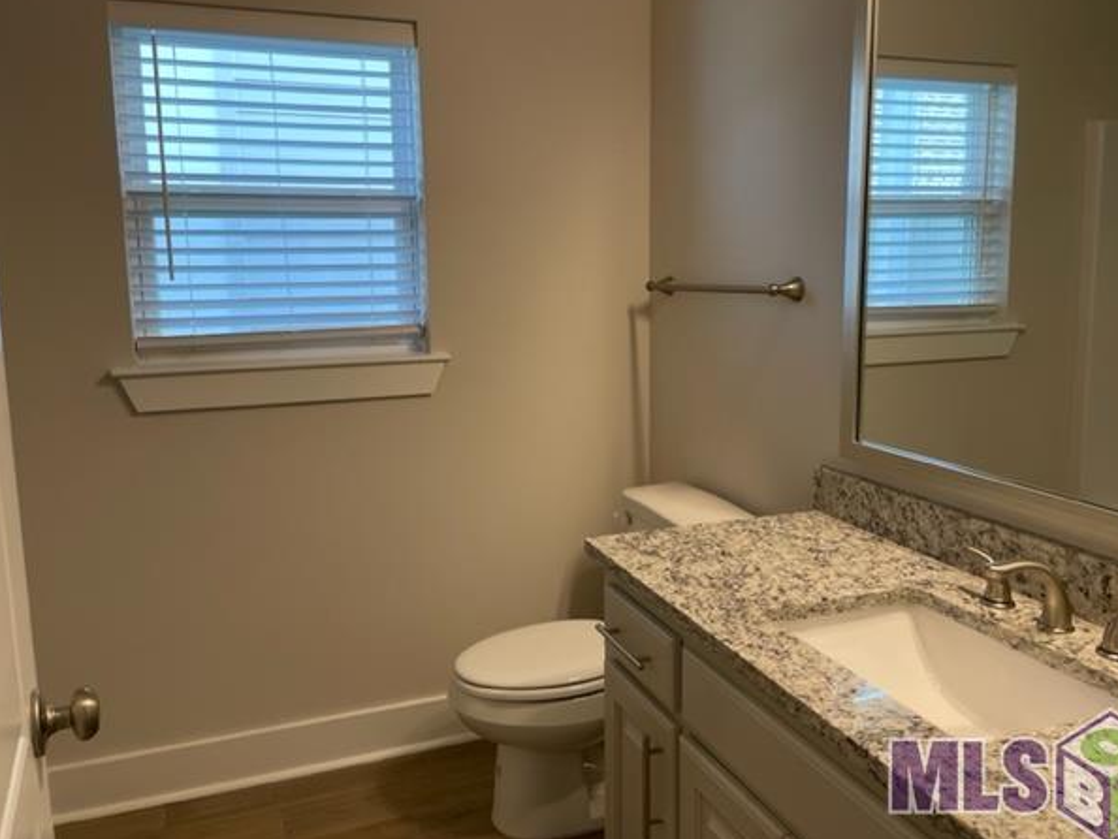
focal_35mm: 28
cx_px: 567
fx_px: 905
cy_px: 397
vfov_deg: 49.8
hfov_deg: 63.4
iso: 80
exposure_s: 1/120
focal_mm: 4.2
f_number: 1.6
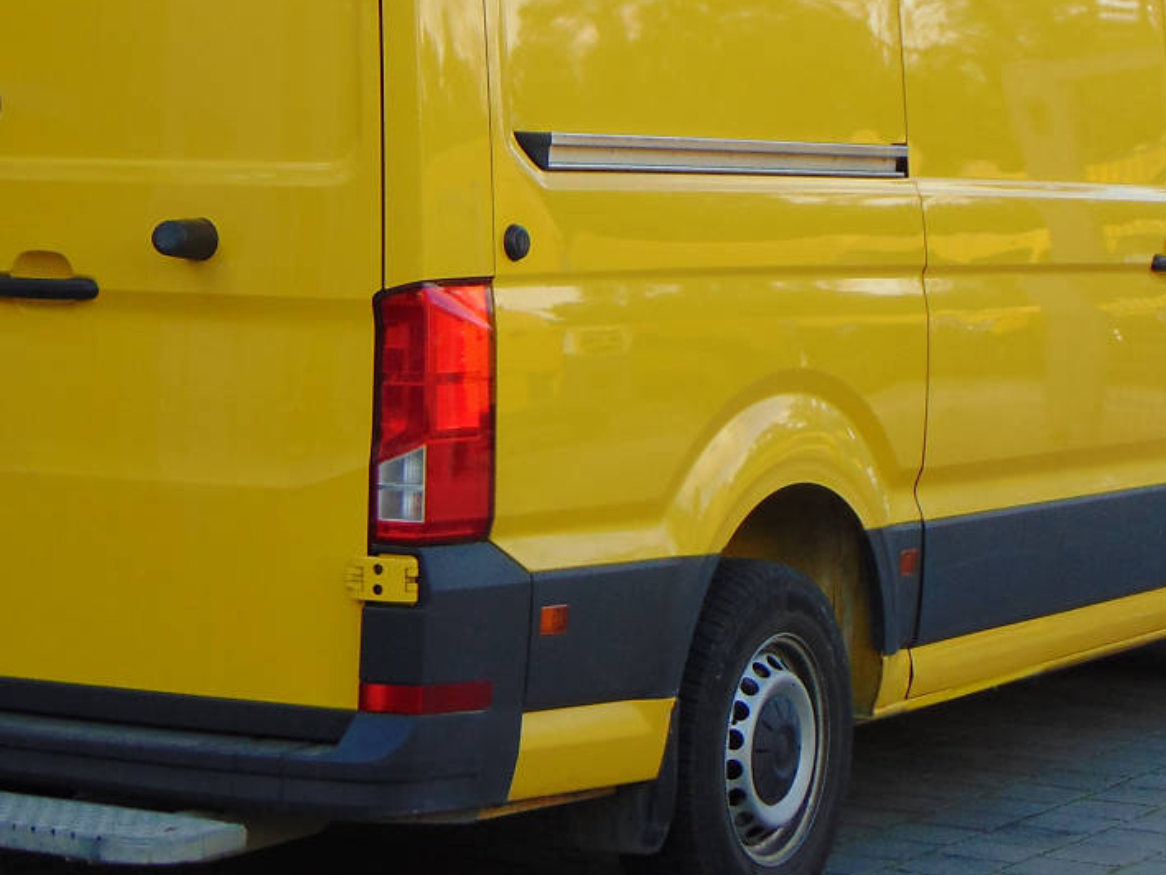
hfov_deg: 17.4
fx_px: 3806
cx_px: 474
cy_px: 227
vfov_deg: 13.1
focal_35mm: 113
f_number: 3.5
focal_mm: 9
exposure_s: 1/200
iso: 80
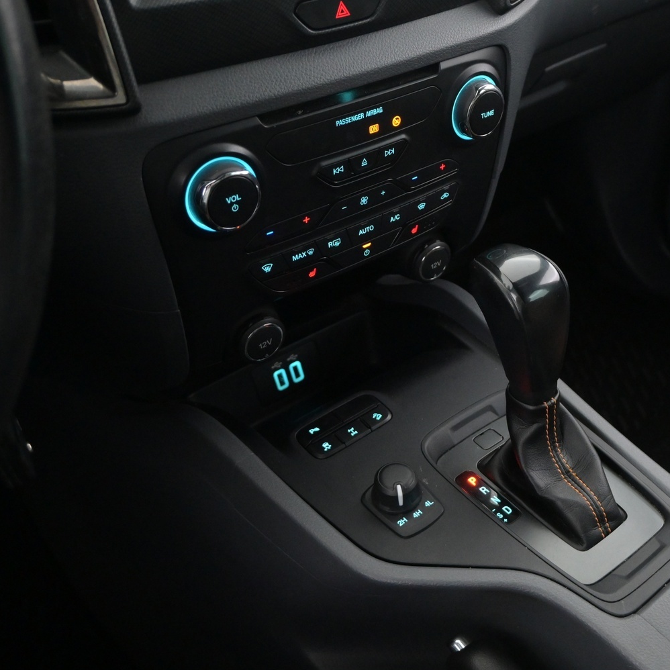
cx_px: 500
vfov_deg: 41.5
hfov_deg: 40.4
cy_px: 362
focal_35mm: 40
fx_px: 883
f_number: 3.8
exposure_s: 1/30
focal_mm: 19.5
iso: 3600
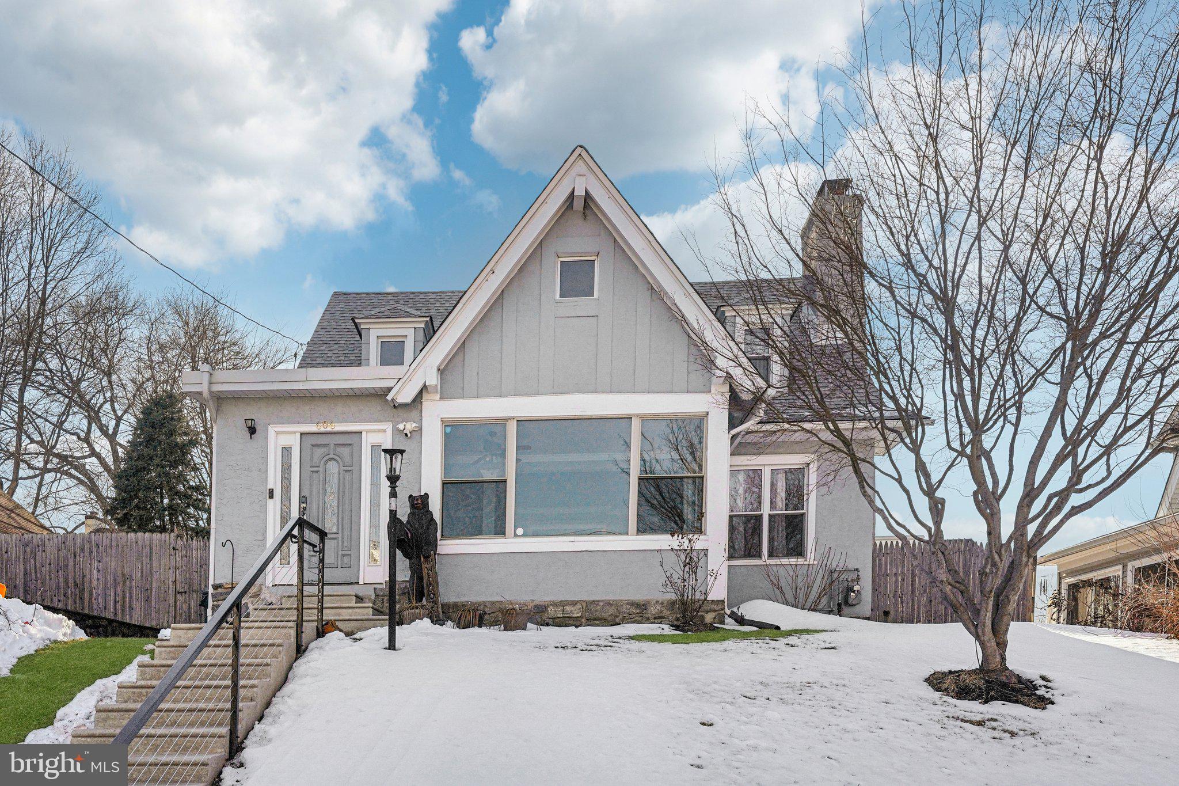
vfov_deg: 53.1
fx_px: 786
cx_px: 590
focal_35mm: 24
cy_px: 393
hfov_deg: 73.7
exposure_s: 1/3200
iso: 500
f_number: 8
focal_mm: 24
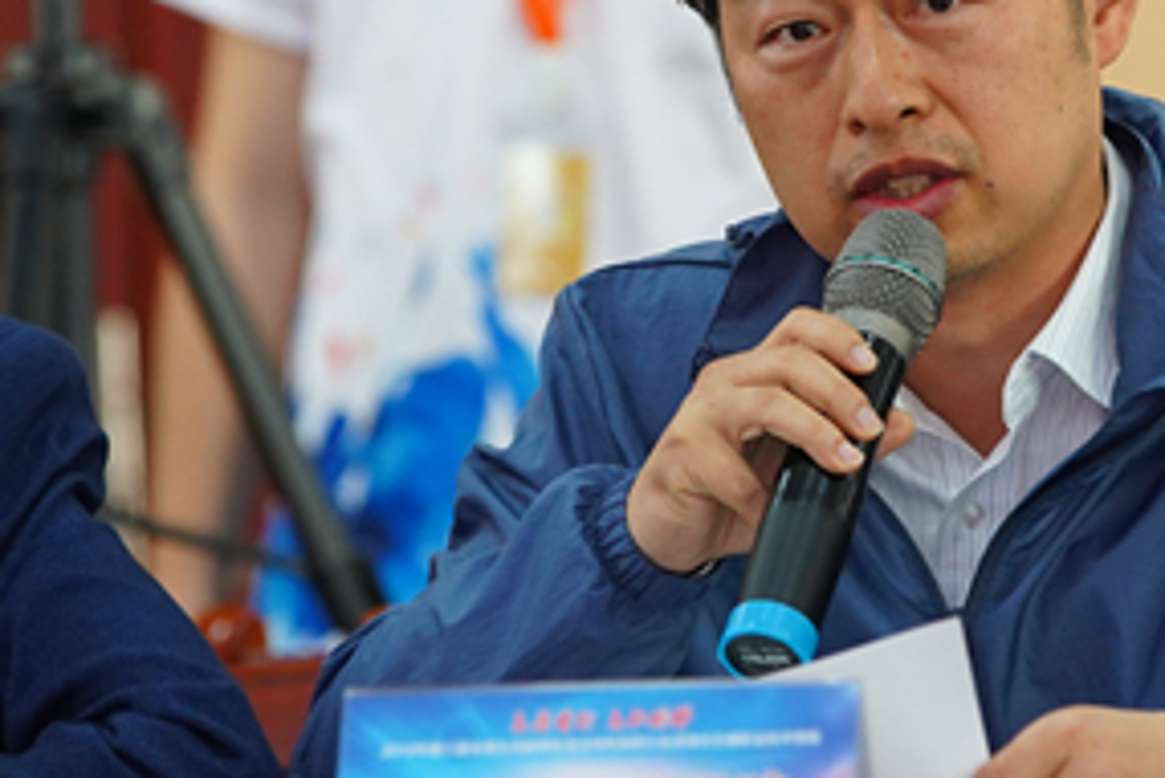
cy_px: 206
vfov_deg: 2.6
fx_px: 16965
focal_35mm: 524
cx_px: 904
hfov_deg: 3.9
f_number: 4
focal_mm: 200
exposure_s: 1/160
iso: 2500
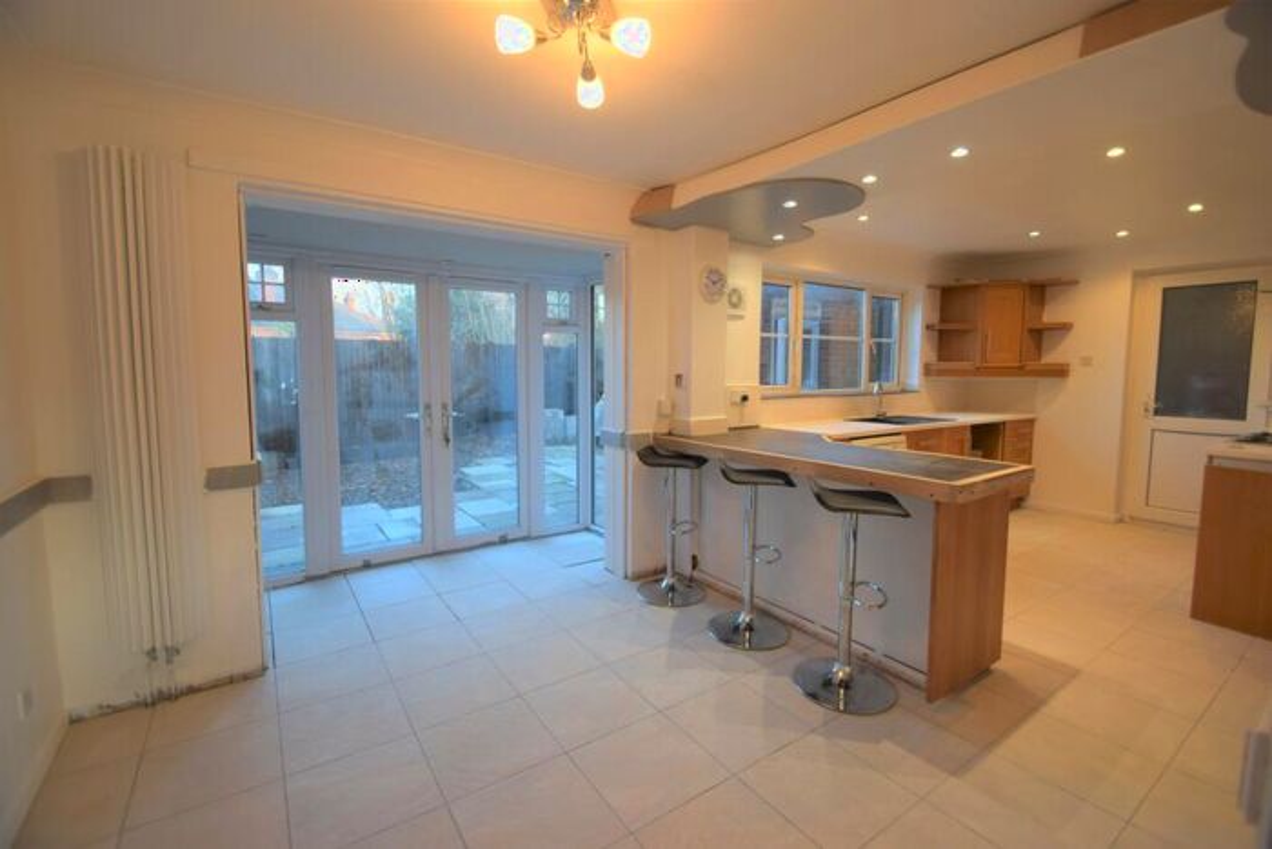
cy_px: 424
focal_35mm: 15
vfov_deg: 77.4
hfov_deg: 100.4
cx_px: 636
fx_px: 530
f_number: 5
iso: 400
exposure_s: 1/100
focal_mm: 10
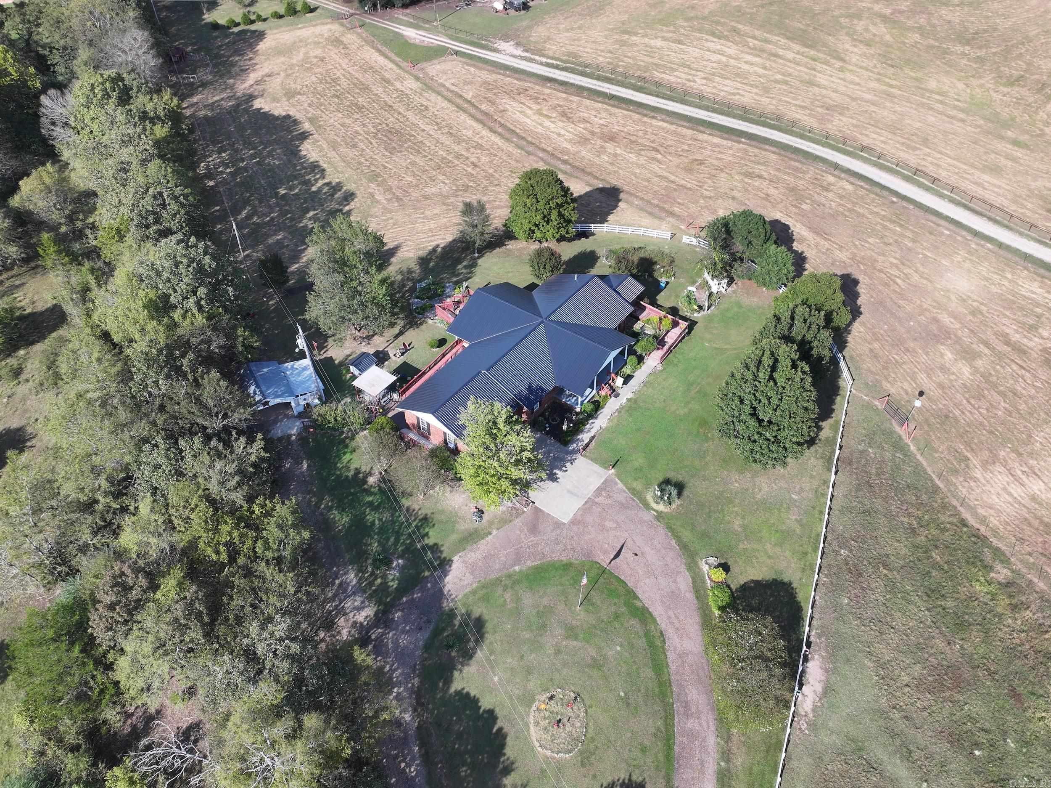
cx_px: 526
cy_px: 394
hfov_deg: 71.6
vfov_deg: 56.8
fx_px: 728
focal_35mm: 24
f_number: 2.8
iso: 100
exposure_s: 1/1000
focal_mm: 12.29
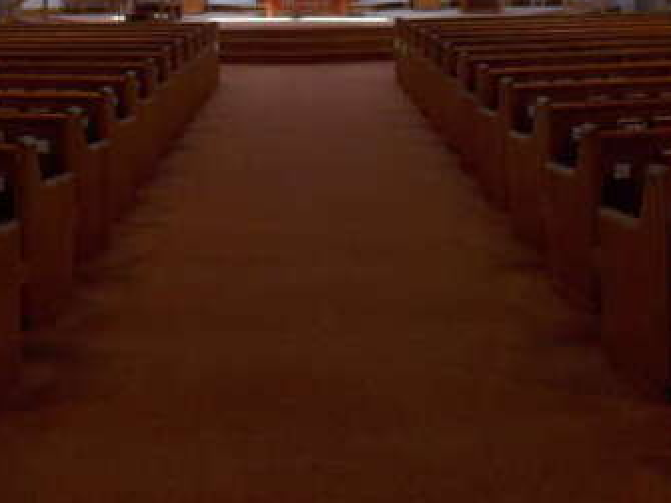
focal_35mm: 55
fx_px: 1066
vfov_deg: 24.4
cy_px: -78
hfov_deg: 34.9
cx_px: 312
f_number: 3.1
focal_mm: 4
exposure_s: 1/30
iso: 200
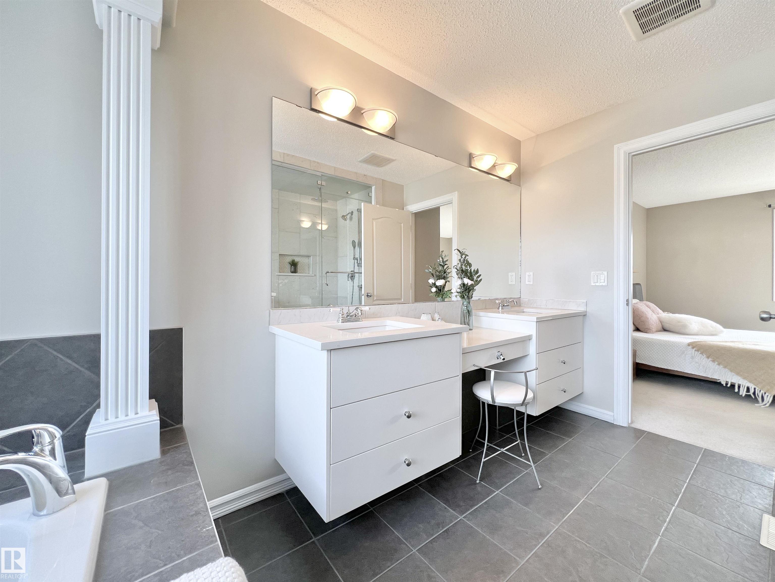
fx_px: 291
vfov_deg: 89.9
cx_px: 388
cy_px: 291
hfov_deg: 106.2
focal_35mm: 13
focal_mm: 1.57
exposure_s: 1/120
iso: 64
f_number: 1.8
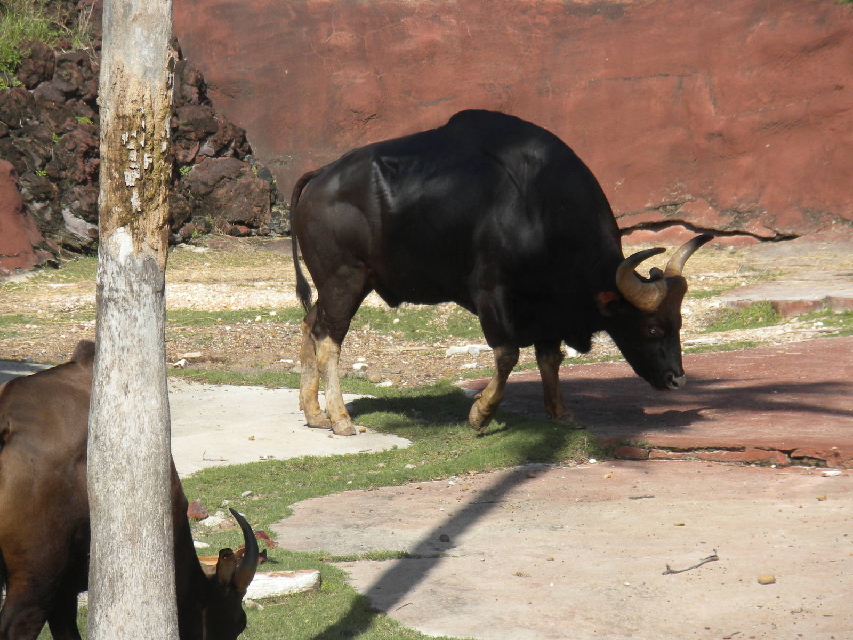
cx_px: 426
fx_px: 5865
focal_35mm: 238
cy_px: 320
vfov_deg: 6.2
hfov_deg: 8.3
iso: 83
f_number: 5.2
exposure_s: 1/502
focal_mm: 42.1
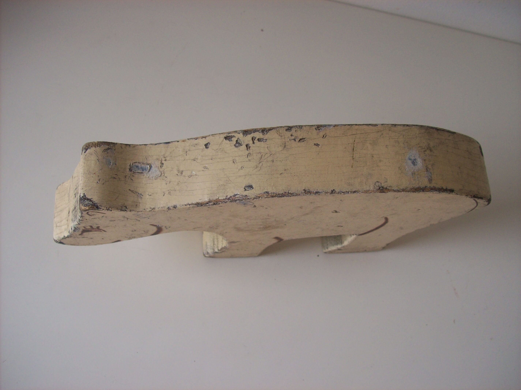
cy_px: 195
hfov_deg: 51.4
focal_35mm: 36
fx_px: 542
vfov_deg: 39.6
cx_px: 260
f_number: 2.7
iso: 80
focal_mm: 6
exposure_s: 1/365
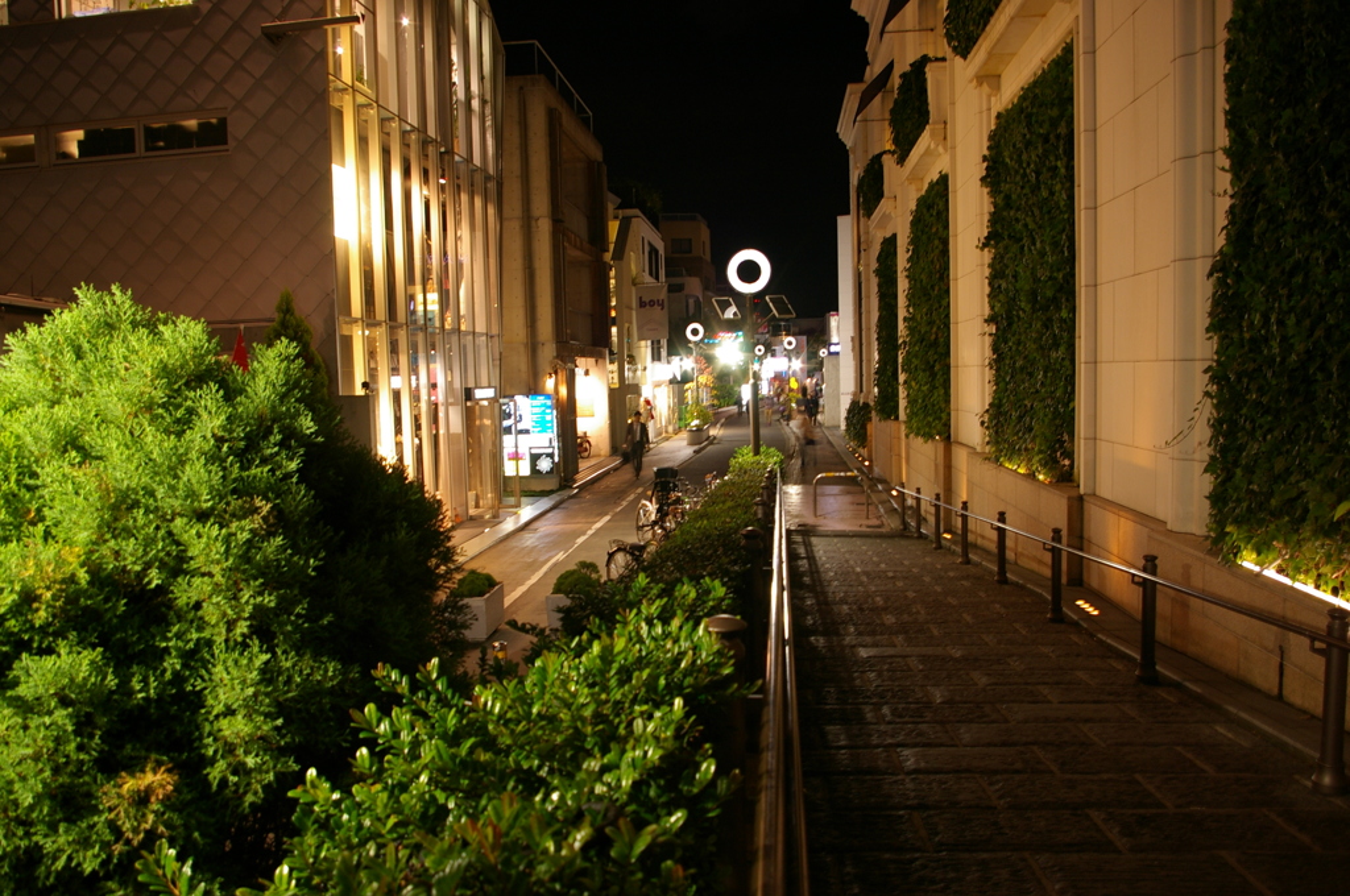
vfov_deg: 47.8
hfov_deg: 67.4
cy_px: 448
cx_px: 675
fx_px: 1011
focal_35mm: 27
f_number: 5.6
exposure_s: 1/2
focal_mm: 18
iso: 200
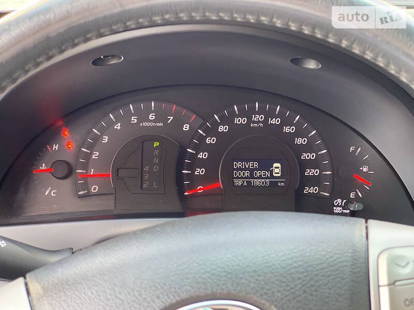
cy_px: 155
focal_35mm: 52
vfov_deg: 28.0
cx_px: 207
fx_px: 622
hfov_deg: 36.8
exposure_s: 1/122
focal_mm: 6
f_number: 2
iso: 250
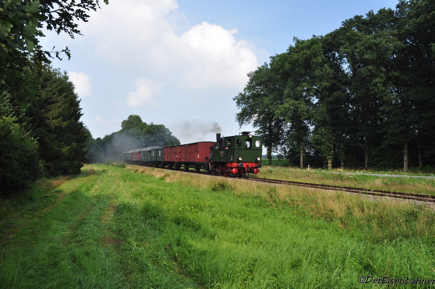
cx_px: 218
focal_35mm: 27
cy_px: 144
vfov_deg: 47.8
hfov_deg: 67.4
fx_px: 326
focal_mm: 18
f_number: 10
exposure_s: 1/250
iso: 360
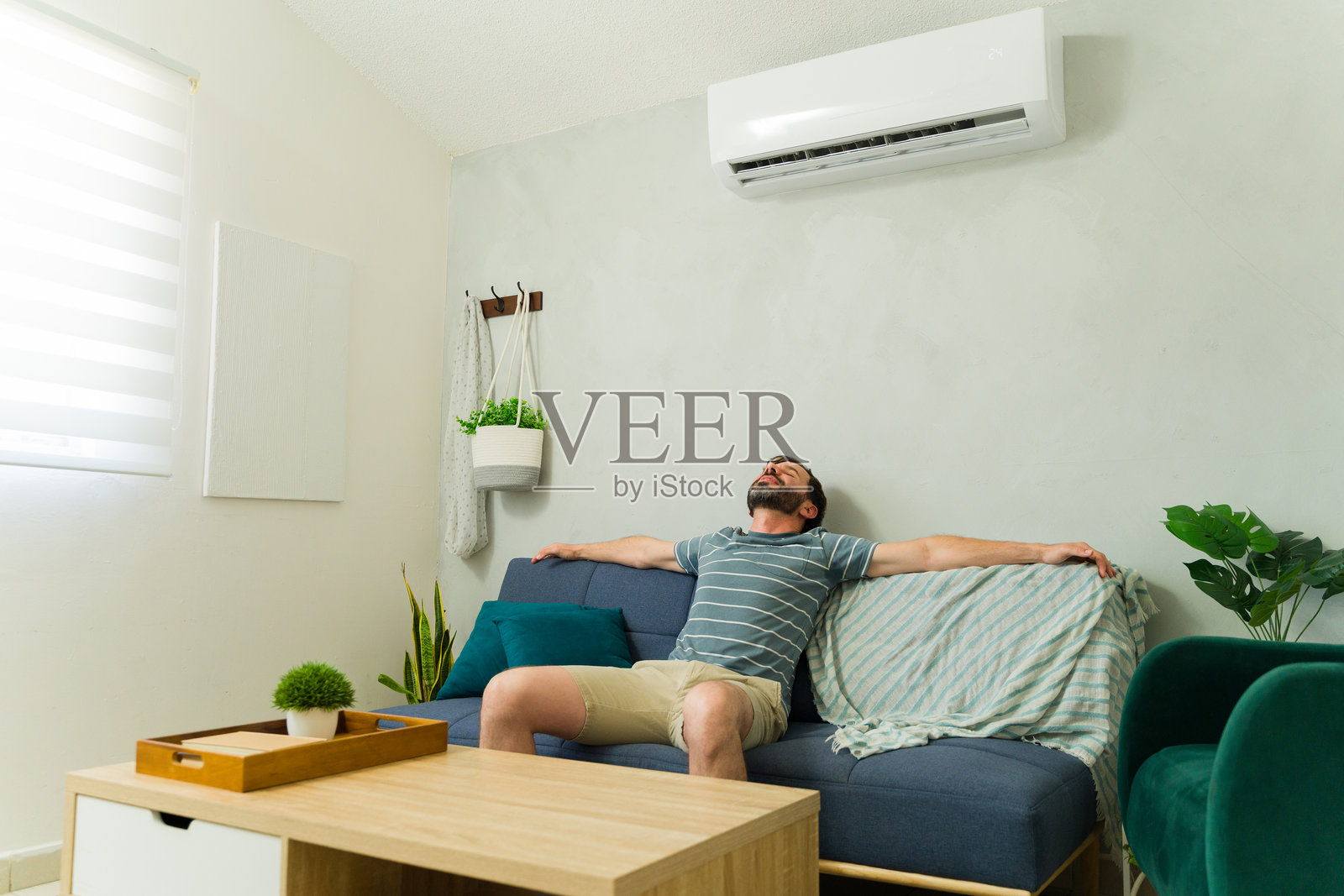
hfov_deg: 61.9
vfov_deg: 43.6
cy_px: 448
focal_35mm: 30
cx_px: 672
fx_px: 1120
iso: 1000
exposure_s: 1/160
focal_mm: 30
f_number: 3.2
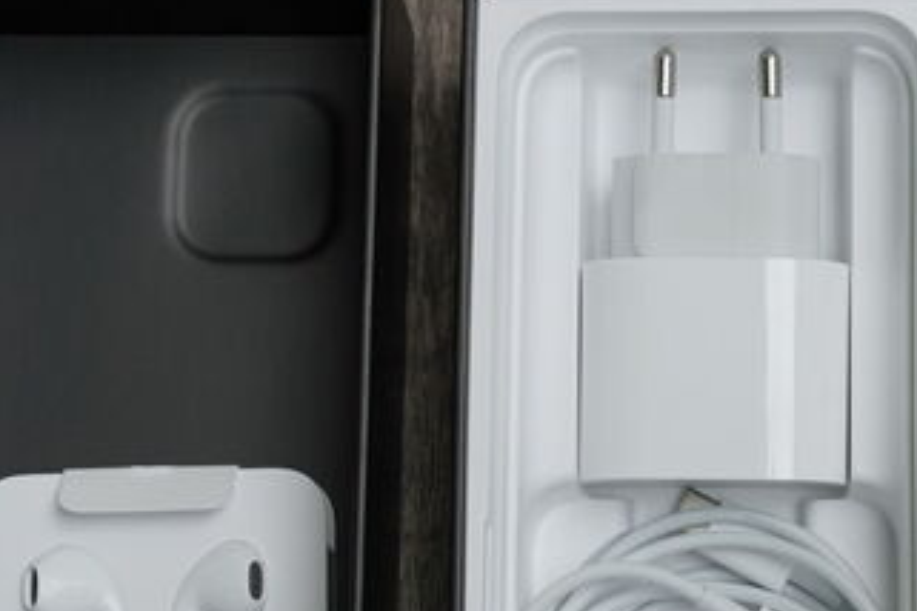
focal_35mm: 142
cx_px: 628
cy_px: 317
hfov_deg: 14.4
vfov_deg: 9.7
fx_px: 3617
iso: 500
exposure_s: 1/200
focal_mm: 55
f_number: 6.3
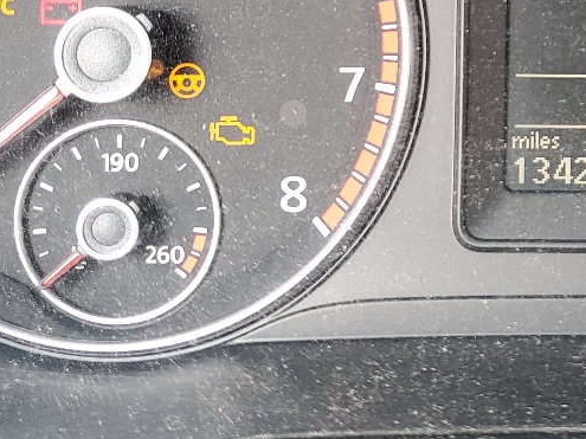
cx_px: 611
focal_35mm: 84
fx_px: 1422
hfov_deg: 22.3
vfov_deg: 17.2
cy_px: 18
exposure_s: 1/60.2
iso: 53
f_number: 1.5
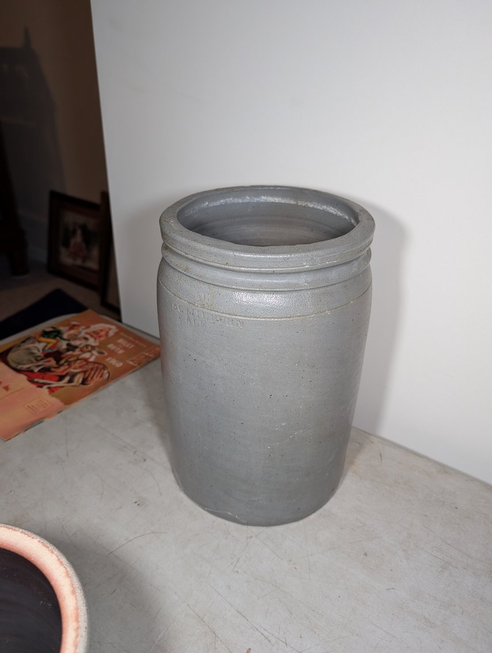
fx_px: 454
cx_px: 246
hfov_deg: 57.0
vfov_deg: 71.5
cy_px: 326
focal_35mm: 24
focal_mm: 6.9
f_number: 1.68
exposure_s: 1/114
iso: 248
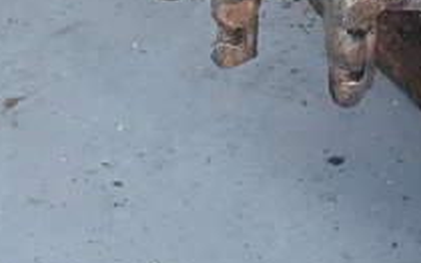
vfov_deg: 10.3
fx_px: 1365
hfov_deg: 15.9
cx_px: 660
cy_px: -223
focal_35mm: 119
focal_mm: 5.52
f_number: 1.9
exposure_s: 1/50
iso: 2053
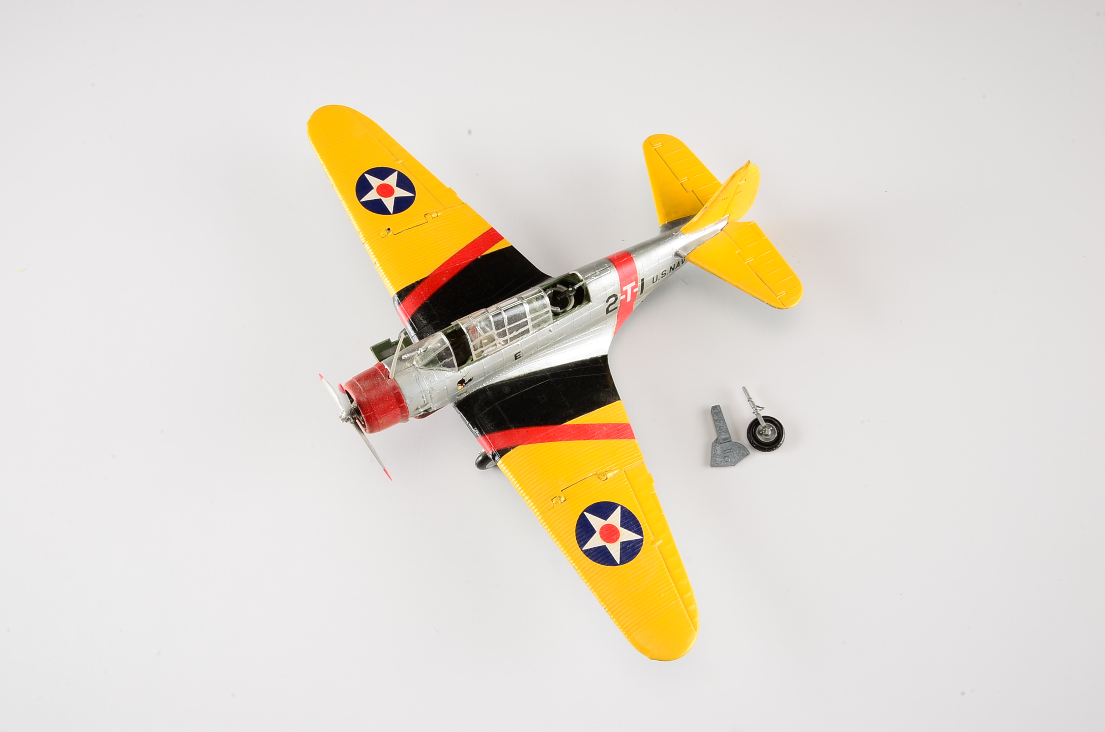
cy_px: 366
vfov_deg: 39.8
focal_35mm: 33
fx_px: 1011
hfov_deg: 57.3
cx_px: 552
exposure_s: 1/100
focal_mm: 22
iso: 100
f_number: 25
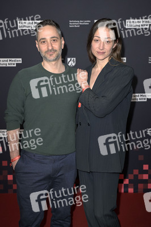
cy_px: 114
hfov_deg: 25.9
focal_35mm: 52
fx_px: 328
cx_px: 76
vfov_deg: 38.2
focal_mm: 52
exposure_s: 1/250
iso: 1000
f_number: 5
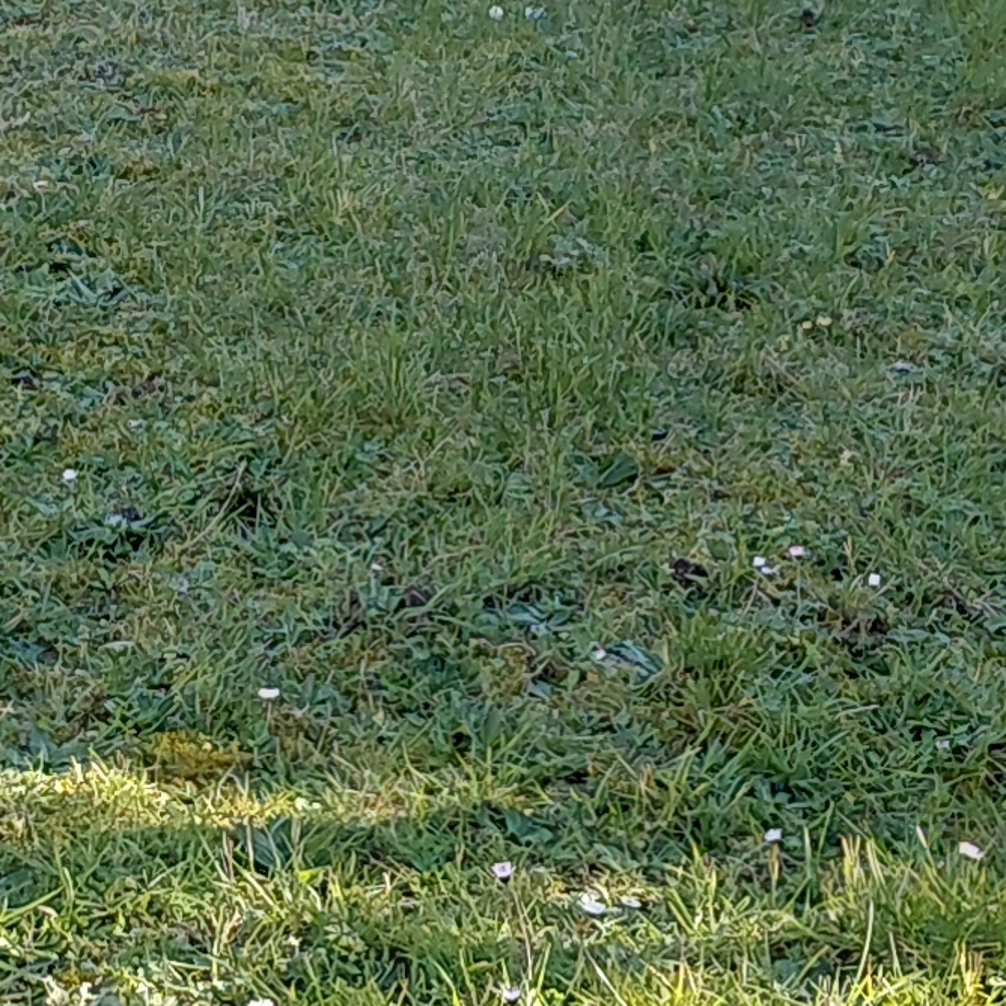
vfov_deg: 12.9
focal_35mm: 135
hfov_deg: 12.6
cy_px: 185
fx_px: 4439
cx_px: -252
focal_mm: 4.69
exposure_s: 1/552
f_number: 1.8
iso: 50
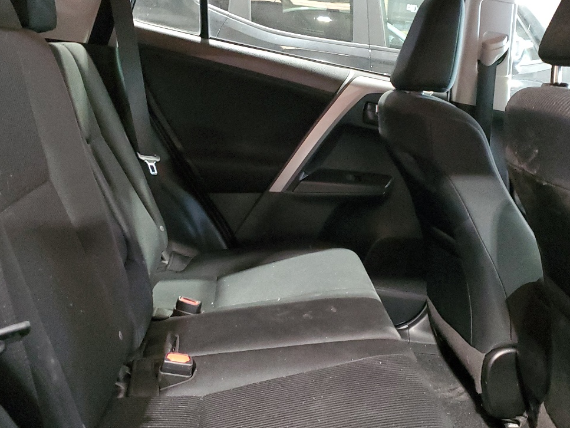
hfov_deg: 43.7
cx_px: 323
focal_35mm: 43
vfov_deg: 33.5
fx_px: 708
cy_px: 258
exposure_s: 1/15
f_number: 1.5
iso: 531
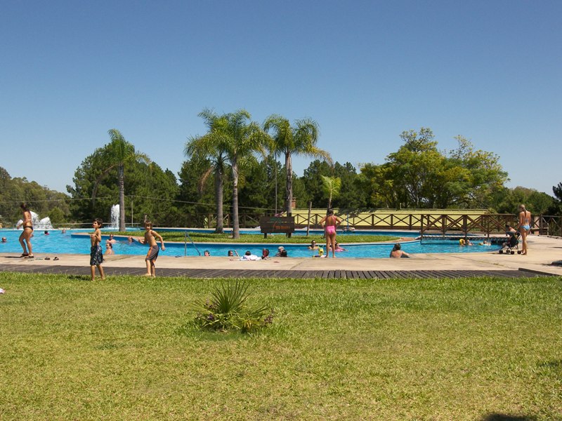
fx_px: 763
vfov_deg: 30.9
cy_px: 210
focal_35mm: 47
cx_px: 281
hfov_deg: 40.4
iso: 100
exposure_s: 1/1600
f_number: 3.6
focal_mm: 9.9
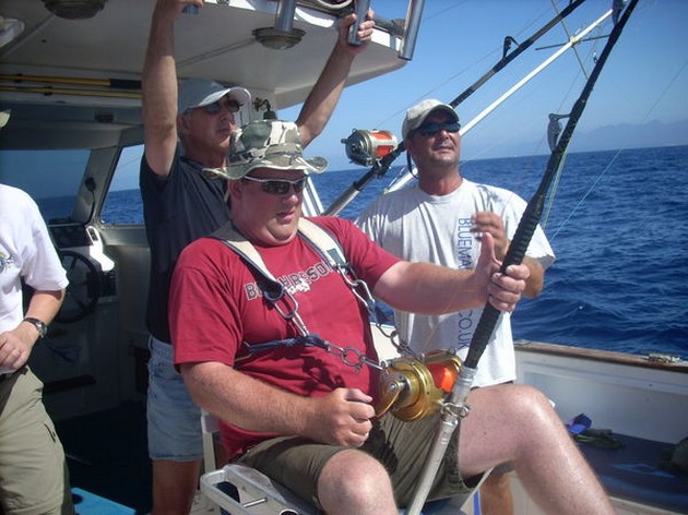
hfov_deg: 50.2
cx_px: 344
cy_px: 258
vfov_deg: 38.6
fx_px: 735
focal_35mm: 37
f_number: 5.6
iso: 64
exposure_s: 1/285
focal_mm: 6.2
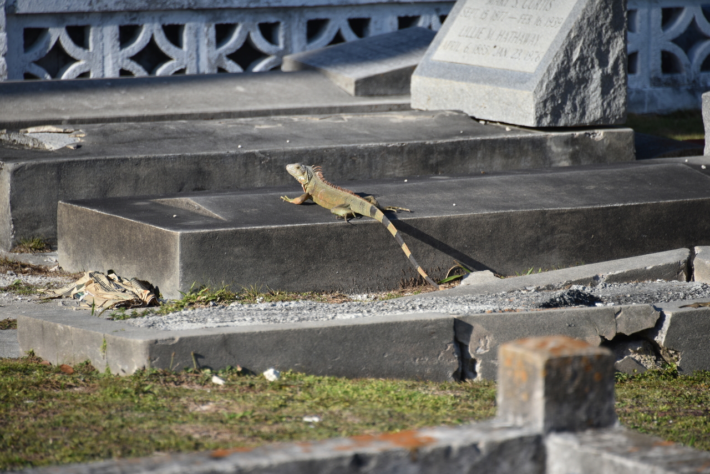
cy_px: 237
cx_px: 355
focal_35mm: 300
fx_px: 5918
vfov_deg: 4.6
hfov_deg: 6.9
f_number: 5.6
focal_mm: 300
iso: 140
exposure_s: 1/640
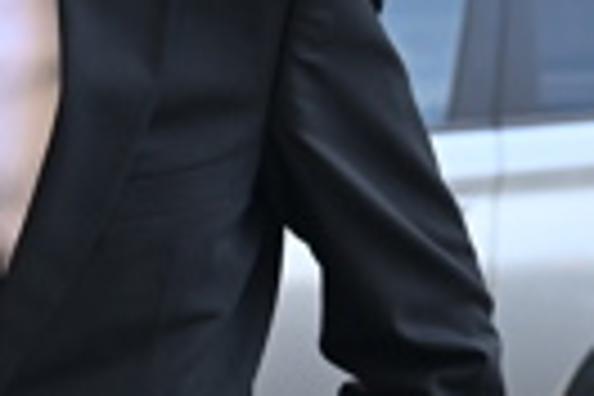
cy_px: 274
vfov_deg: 5.5
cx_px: -238
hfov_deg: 8.1
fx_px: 4141
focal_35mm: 251
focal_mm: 48
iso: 1250
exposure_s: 1/1250
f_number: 4.5
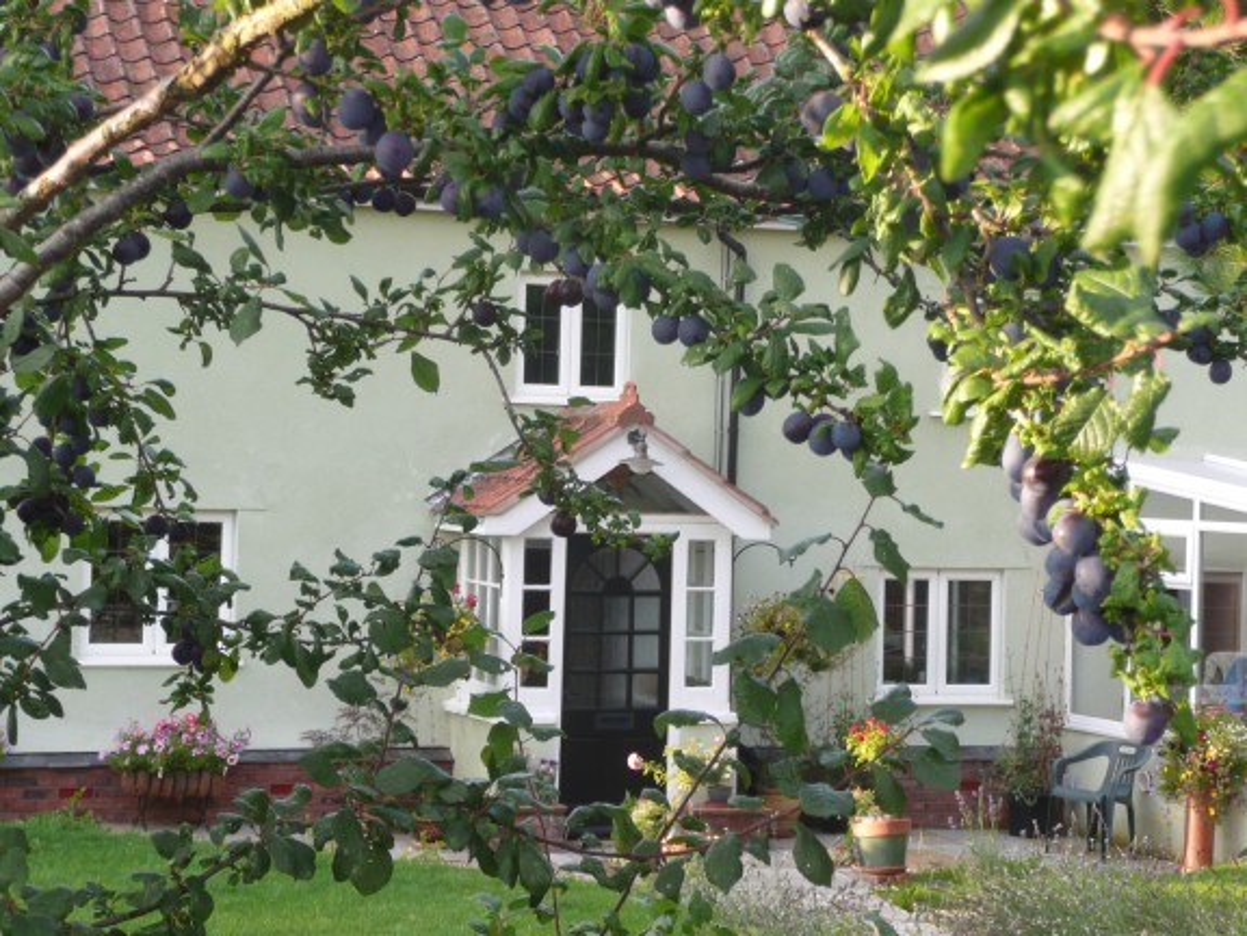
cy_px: 468
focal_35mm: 84
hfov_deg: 23.3
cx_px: 624
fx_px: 3026
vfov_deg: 17.6
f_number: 4.7
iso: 100
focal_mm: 13.7
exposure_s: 1/30
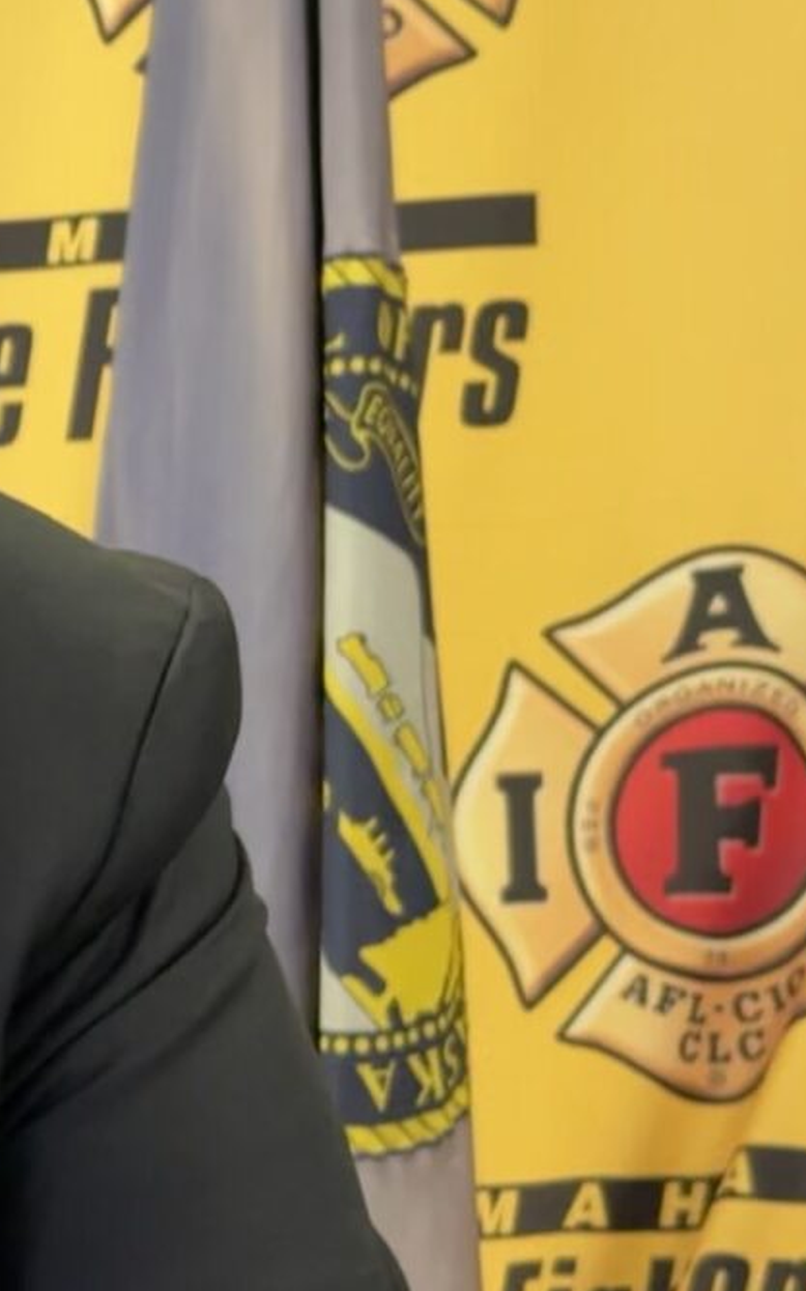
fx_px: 4116
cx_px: -649
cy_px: 611
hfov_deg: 10.5
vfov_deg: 17.8
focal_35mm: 117
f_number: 1.78
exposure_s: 1/60
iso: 200
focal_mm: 6.76
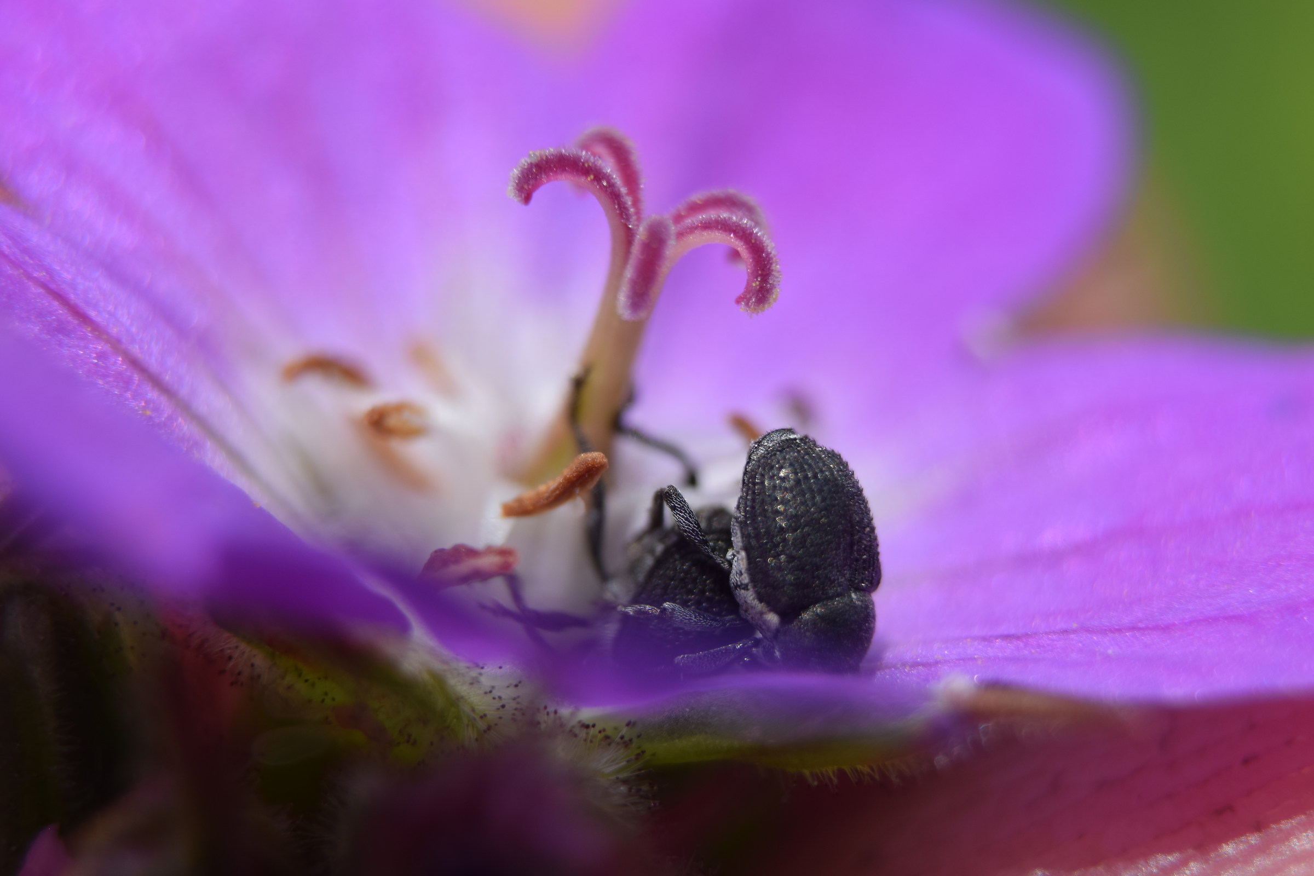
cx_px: 657
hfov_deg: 24.6
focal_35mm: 82
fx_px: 3011
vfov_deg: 16.6
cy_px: 438
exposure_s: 1/320
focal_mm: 55
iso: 200
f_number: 8
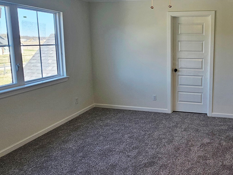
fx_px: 168
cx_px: 182
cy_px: 60
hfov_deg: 64.2
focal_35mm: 25
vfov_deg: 53.9
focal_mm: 2.2
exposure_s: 1/120
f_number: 2.2
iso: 50
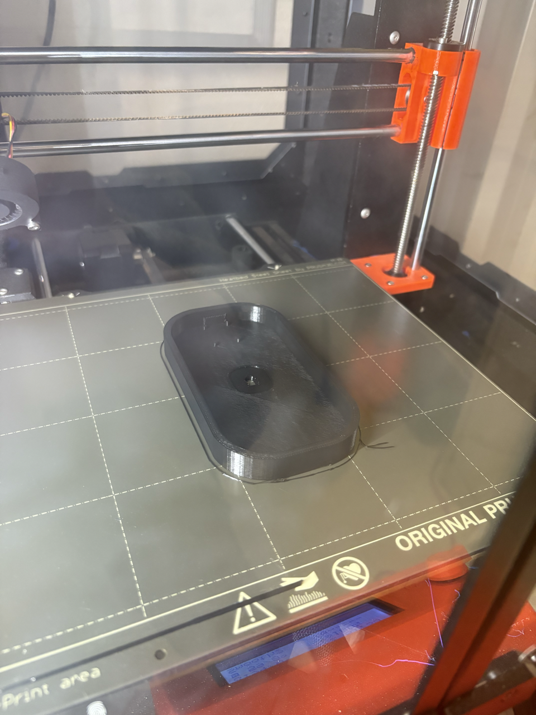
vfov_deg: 67.3
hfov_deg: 53.1
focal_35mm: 26
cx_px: 268
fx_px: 537
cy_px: 358
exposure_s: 1/54
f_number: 1.6
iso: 320
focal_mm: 5.96
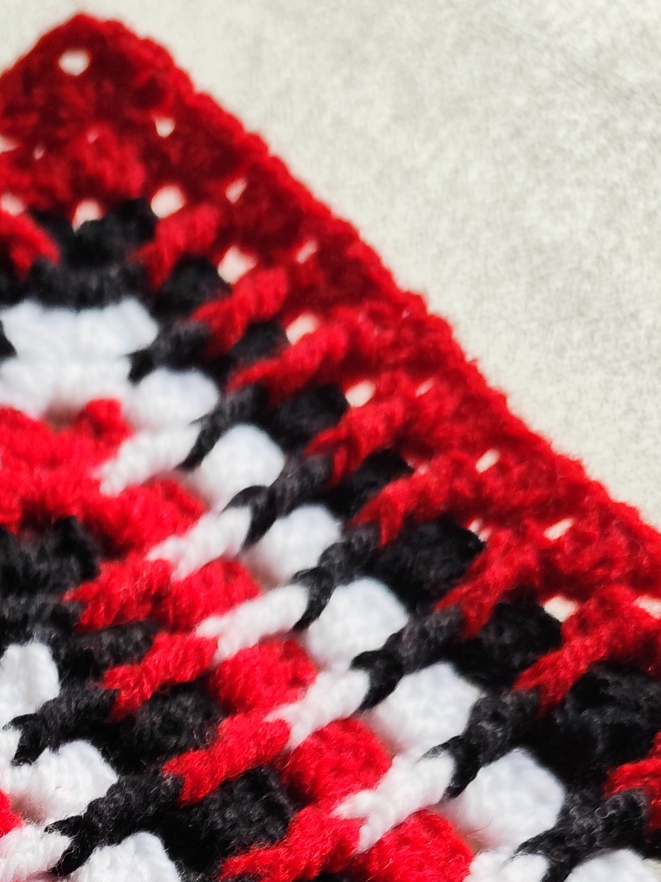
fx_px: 1655
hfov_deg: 20.8
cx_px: -172
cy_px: 1154
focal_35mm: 65
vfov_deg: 25.5
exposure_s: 1/100
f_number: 1.65
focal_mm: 6.19
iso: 64
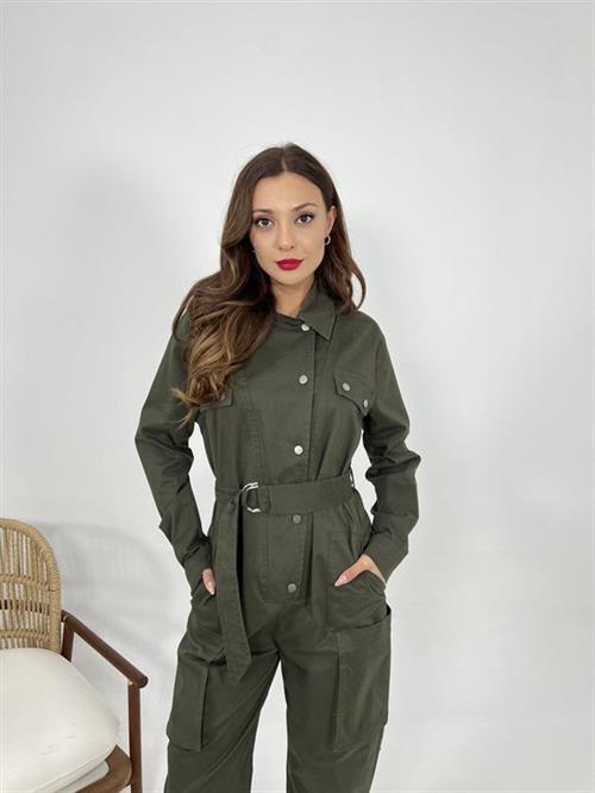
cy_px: 396
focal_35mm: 26
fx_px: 595
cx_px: 298
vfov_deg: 67.3
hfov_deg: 53.1
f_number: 1.5
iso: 50
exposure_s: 1/100
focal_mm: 5.7
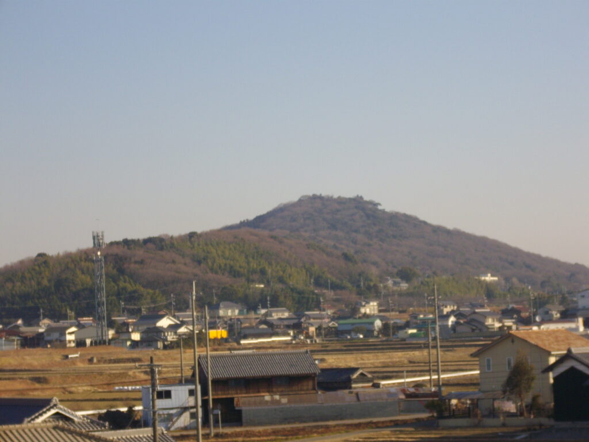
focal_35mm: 112
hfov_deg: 17.6
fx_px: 1906
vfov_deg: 13.2
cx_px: 294
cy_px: 221
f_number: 10.4
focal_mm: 18.6
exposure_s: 1/125
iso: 100
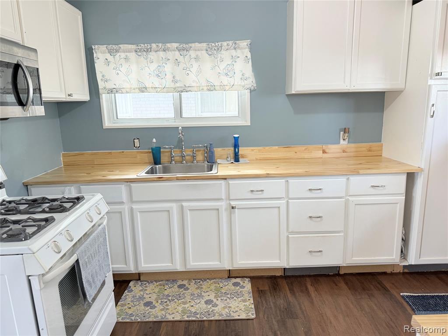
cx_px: 224
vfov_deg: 56.8
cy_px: 168
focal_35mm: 24
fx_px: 311
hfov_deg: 71.6
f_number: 1.78
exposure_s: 1/60
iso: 160
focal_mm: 6.76
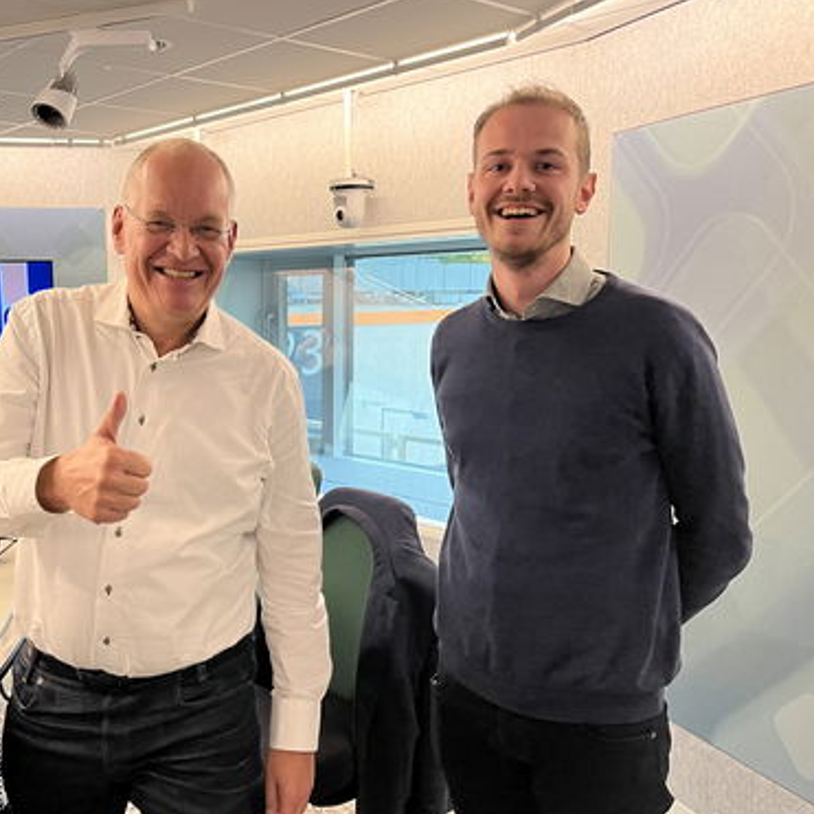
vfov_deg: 47.2
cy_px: 417
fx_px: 931
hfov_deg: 46.3
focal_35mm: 35
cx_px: 259
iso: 125
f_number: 1.6
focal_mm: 5.1
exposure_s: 1/63
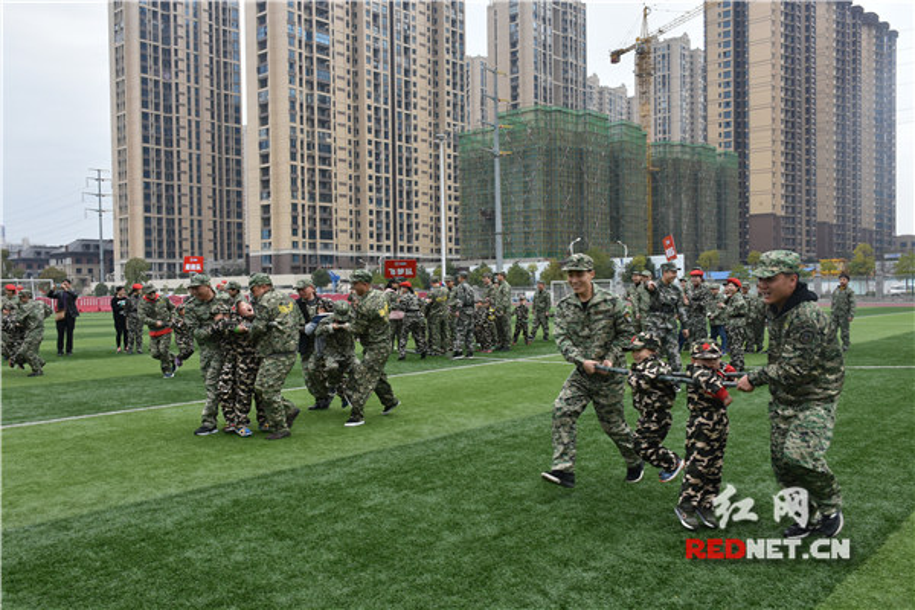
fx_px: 762
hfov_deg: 61.9
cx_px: 458
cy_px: 305
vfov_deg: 43.6
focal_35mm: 30
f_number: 8
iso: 500
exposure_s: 1/250
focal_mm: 20
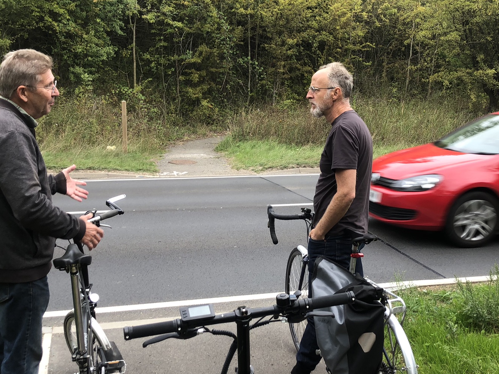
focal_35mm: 43
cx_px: 294
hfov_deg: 43.7
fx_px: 620
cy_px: 180
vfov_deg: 33.6
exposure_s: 1/201
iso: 20
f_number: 1.8
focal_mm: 3.99
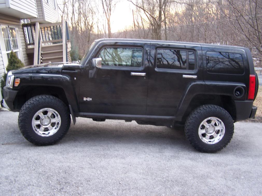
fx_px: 288
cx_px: 131
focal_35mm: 38
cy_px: 98
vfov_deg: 37.7
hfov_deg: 49.0
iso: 80
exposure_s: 1/40
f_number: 2.8
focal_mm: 6.3
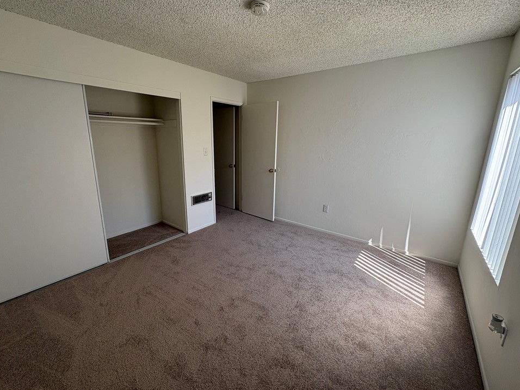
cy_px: 188
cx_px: 248
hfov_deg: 98.1
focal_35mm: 15
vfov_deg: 81.7
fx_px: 225
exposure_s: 1/99
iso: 40
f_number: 2.2
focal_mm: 2.22
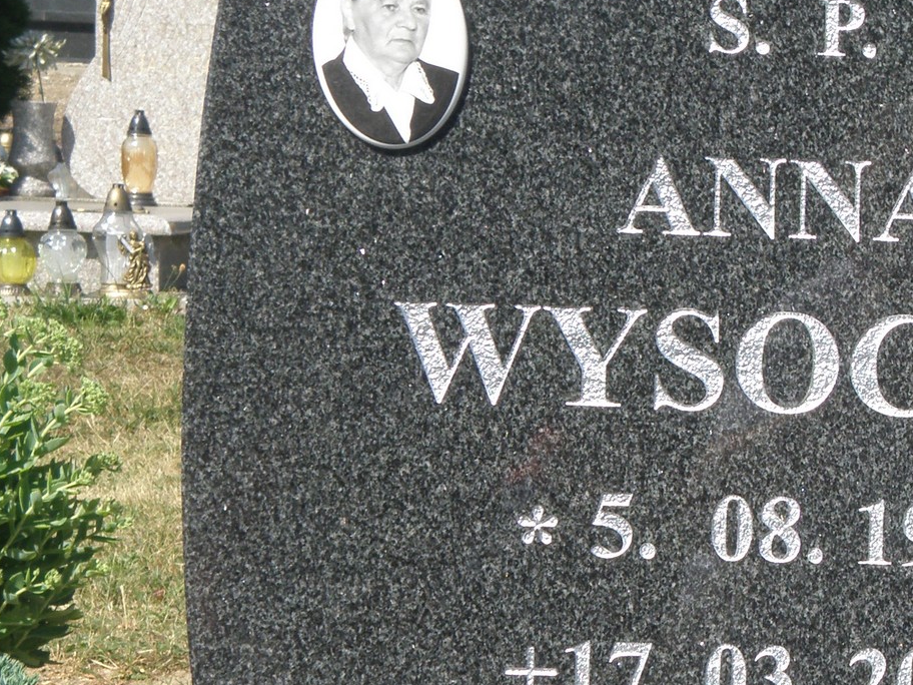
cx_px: 946
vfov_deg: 9.6
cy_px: 466
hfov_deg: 12.6
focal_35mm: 155
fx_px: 4088
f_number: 5.6
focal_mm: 12.24
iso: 64
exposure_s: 1/250
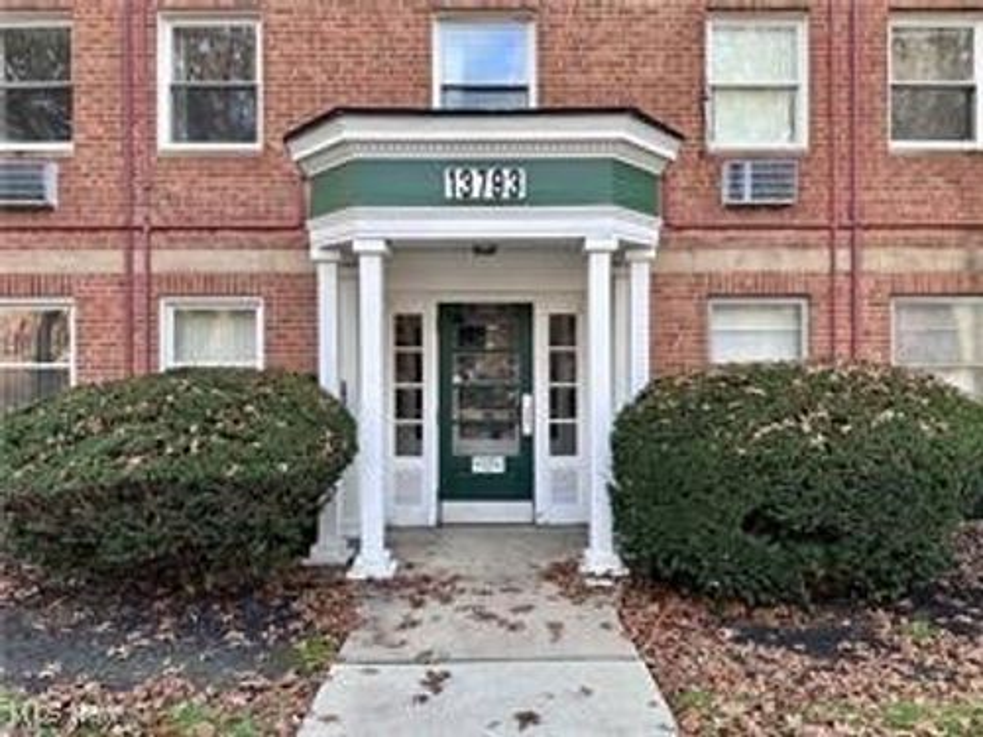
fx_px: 682
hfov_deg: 71.6
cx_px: 492
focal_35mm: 24
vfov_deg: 56.8
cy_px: 368
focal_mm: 6.86
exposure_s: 1/355
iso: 80
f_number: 1.78
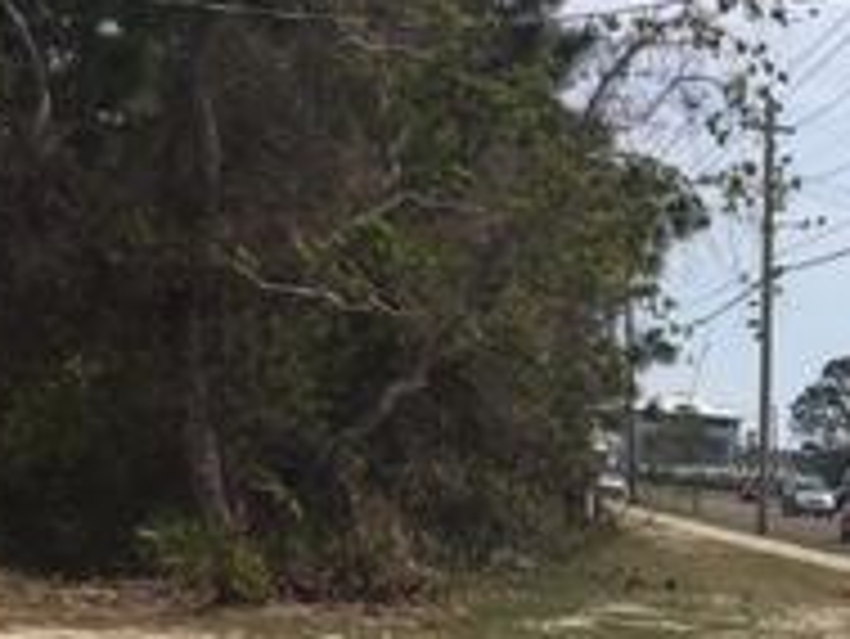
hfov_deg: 18.4
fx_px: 2408
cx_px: 1160
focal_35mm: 98
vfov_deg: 14.3
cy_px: 891
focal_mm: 4.15
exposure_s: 1/3077
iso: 25
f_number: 2.2
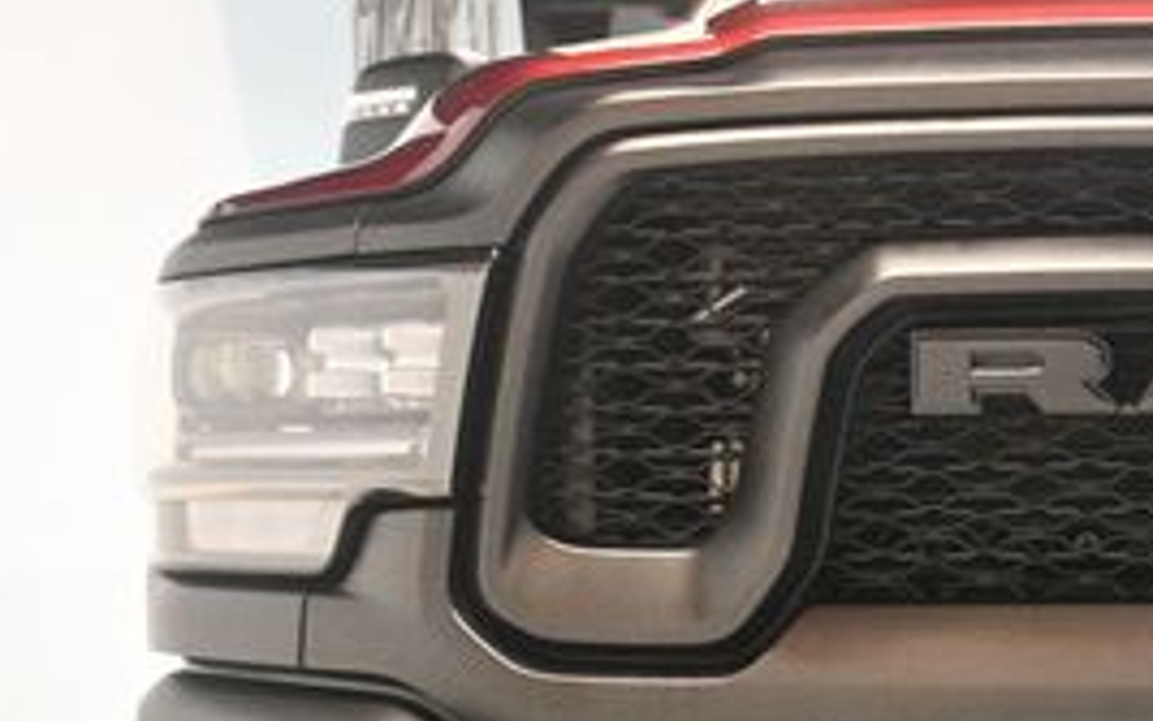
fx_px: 2766
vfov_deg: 14.7
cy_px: 626
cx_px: 1218
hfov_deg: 22.4
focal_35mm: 88
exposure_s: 1/80
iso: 3200
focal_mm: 24
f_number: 3.8
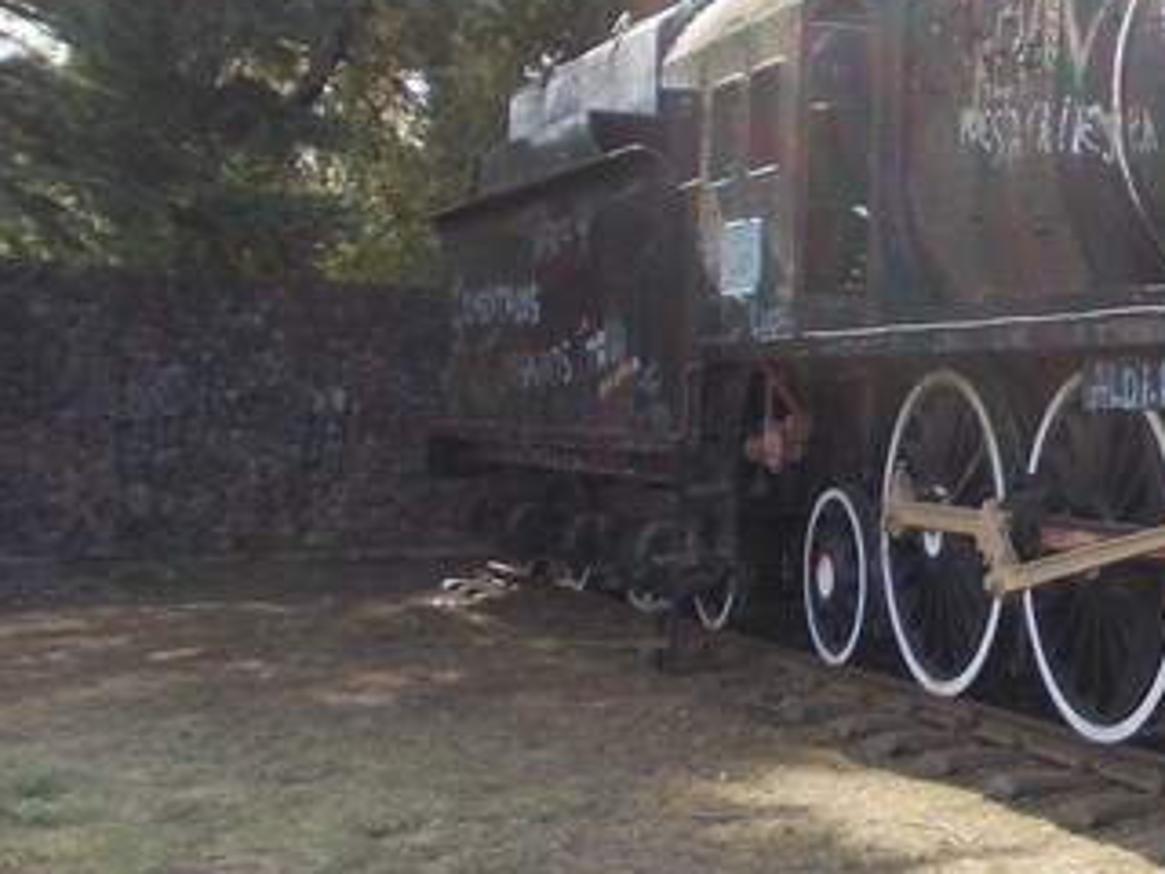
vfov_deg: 21.9
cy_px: 412
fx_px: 2255
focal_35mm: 67
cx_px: 1387
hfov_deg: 26.0
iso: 80
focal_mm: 4
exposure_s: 1/400
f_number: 2.7
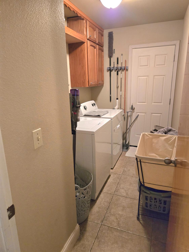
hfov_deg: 58.9
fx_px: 167
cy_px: 126
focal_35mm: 23
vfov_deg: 73.9
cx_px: 94
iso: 1000
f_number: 1.8
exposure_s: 1/60.2
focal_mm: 5.4
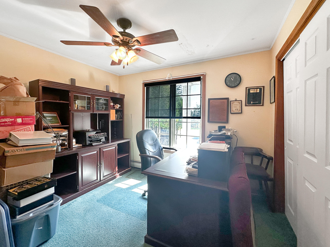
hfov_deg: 98.2
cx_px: 162
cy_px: 121
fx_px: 143
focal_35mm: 15
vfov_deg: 81.7
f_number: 2.2
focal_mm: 2.22
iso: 125
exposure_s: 1/120
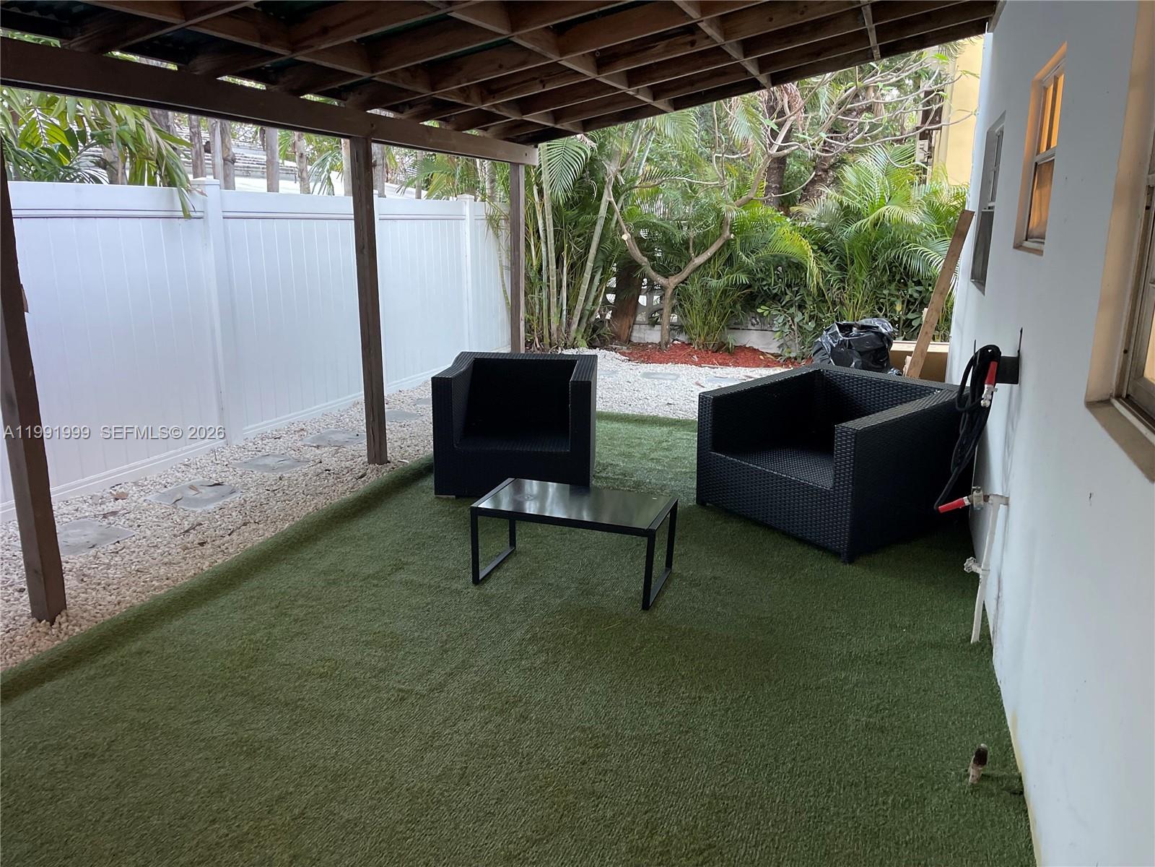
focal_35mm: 25
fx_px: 834
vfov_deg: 54.9
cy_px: 434
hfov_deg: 69.4
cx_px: 578
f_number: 1.6
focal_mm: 5.1
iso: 320
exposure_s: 1/60
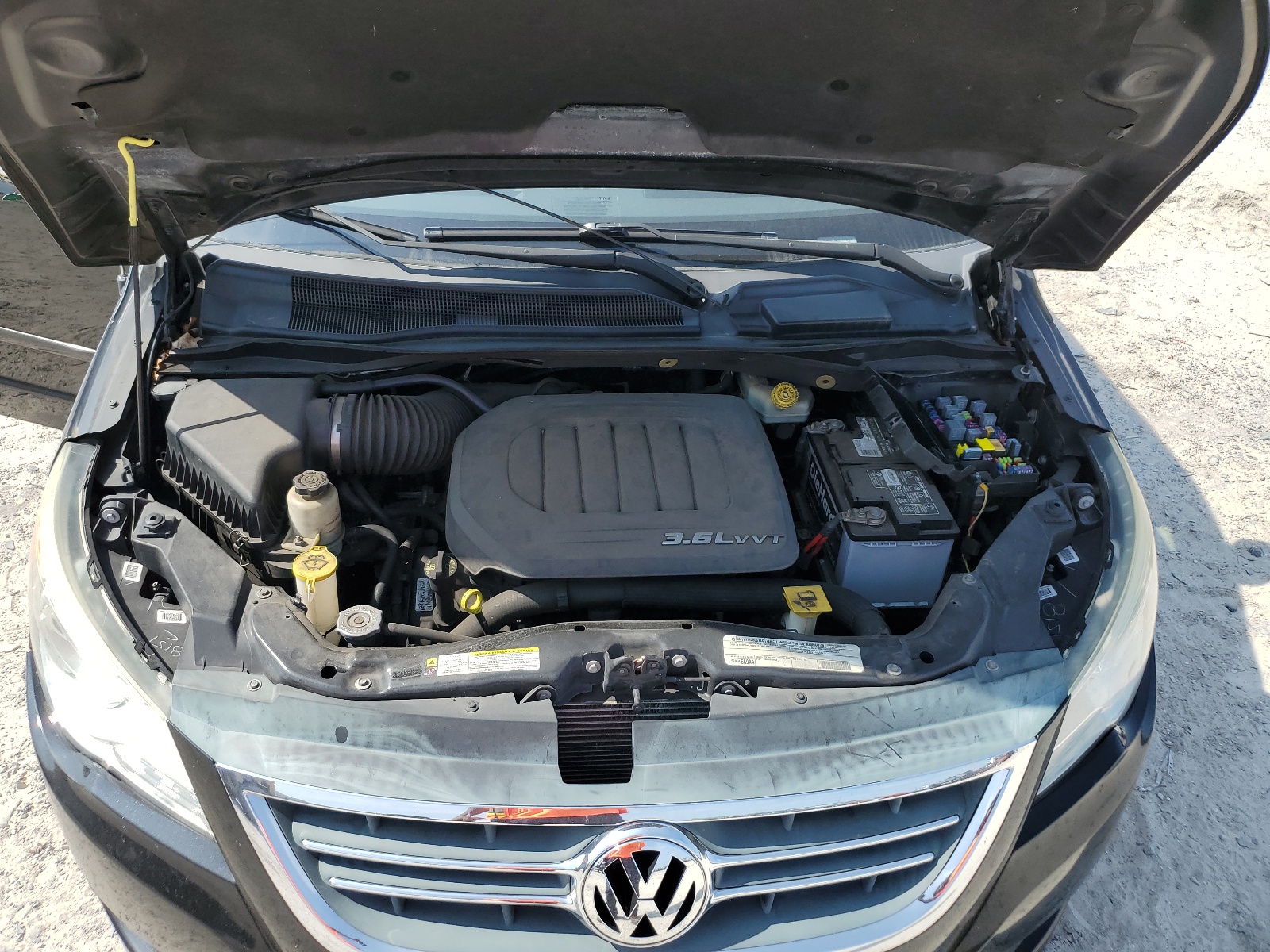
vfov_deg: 53.1
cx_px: 635
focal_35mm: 26
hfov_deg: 67.3
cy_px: 476
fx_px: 954
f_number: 1.5
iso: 50
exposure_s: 1/1667
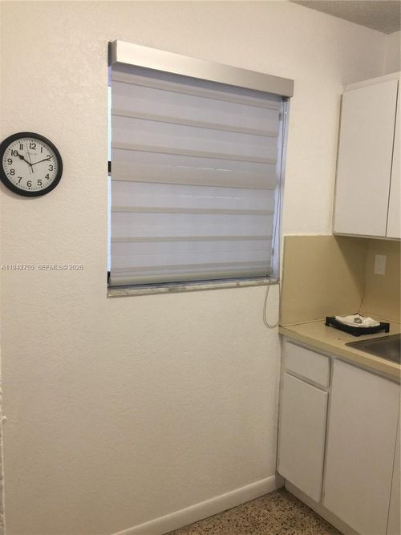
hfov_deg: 48.2
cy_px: 268
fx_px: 448
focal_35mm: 29
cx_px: 200
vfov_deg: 61.7
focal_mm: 4.15
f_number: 2.2
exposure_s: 1/30
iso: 50
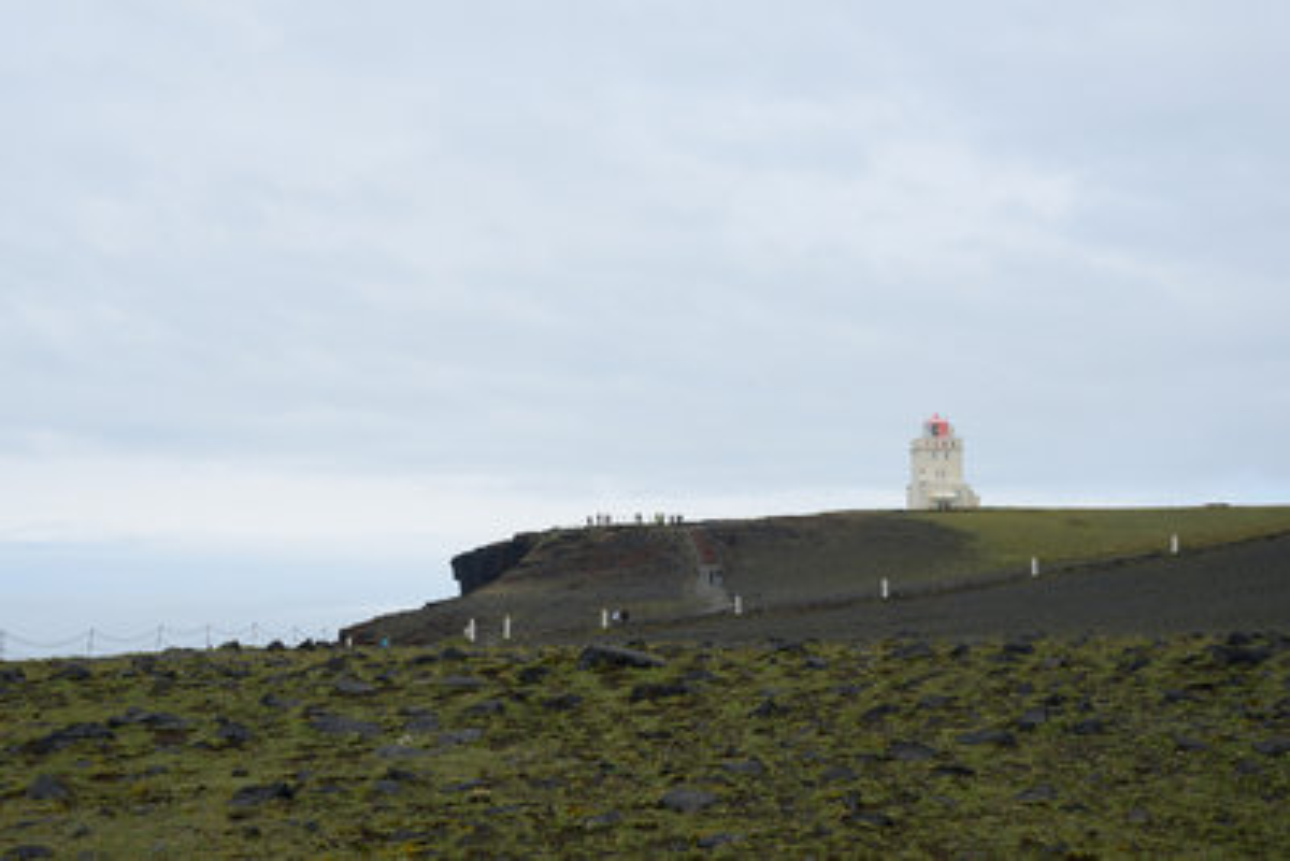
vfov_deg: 20.0
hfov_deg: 29.6
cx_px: 645
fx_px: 2437
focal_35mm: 68
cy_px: 430
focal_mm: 68
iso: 400
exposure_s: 1/320
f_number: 13
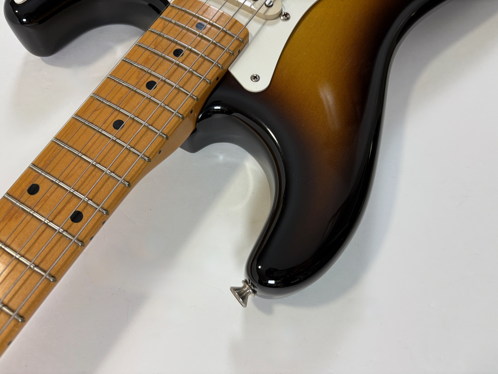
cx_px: 249
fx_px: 374
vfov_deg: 53.1
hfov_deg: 67.3
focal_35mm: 26
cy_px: 187
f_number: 1.6
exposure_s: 1/50
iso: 125
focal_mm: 5.96
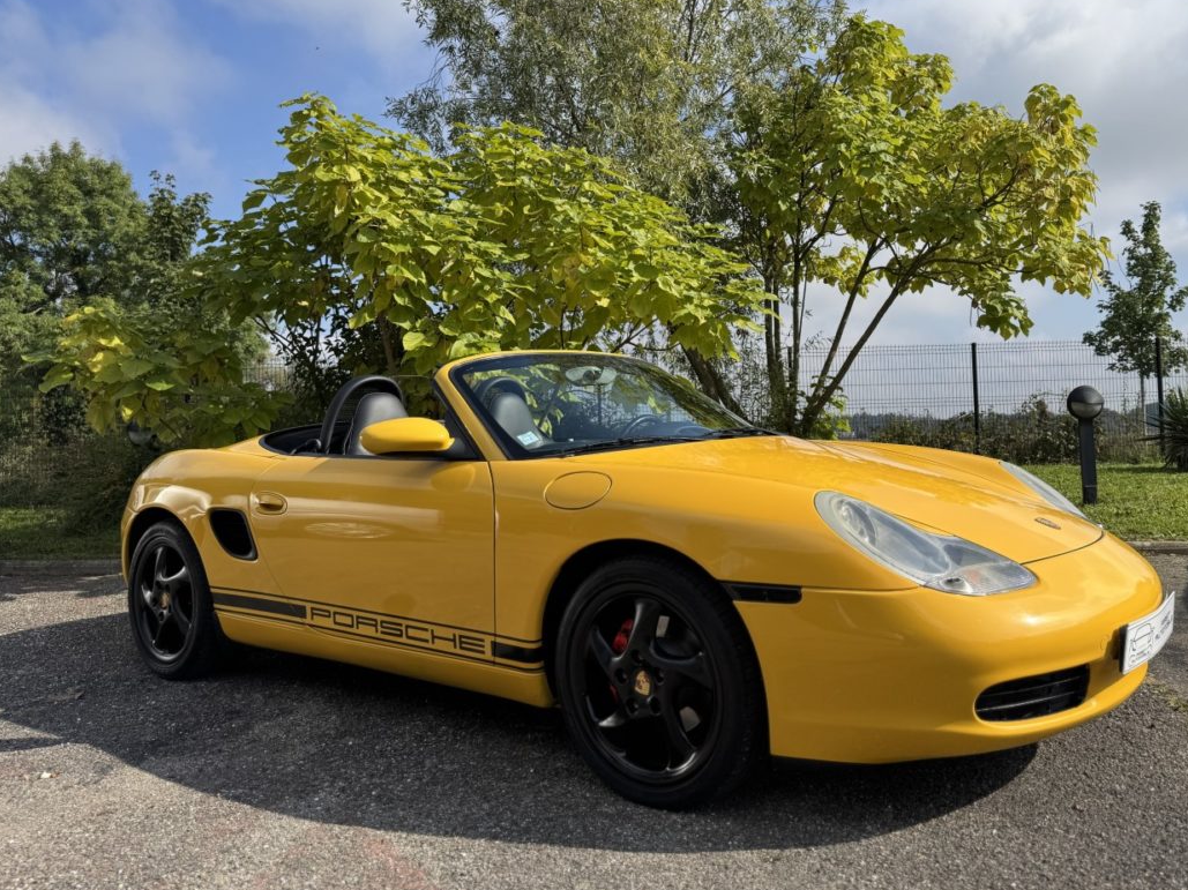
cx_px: 686
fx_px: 961
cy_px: 392
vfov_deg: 49.6
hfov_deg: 63.1
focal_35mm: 28
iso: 80
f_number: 1.78
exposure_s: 1/4310
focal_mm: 6.76
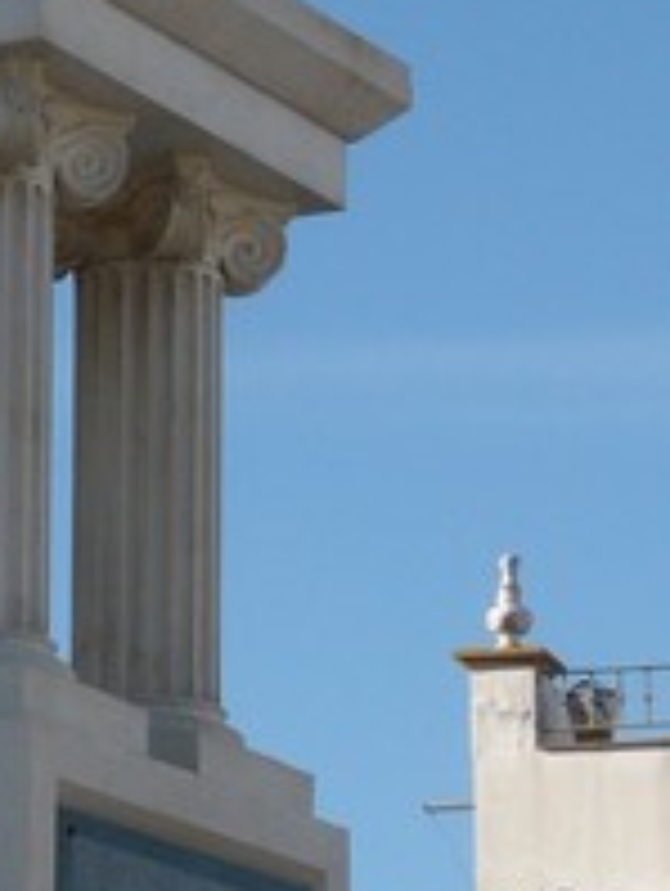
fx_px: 6077
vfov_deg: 8.3
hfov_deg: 6.3
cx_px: -202
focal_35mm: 236
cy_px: -86
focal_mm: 8.1
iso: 100
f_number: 6.3
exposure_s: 1/400
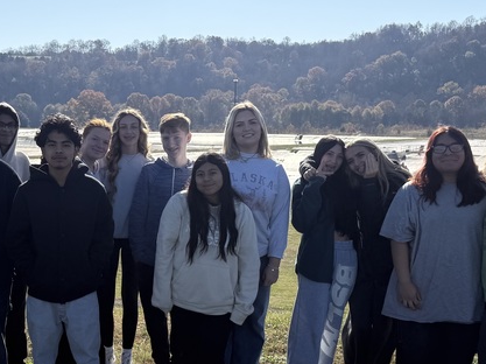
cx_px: 141
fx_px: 828
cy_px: 242
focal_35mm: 59
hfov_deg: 32.3
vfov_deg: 24.7
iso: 80
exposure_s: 1/6711
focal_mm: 6.76
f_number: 1.78
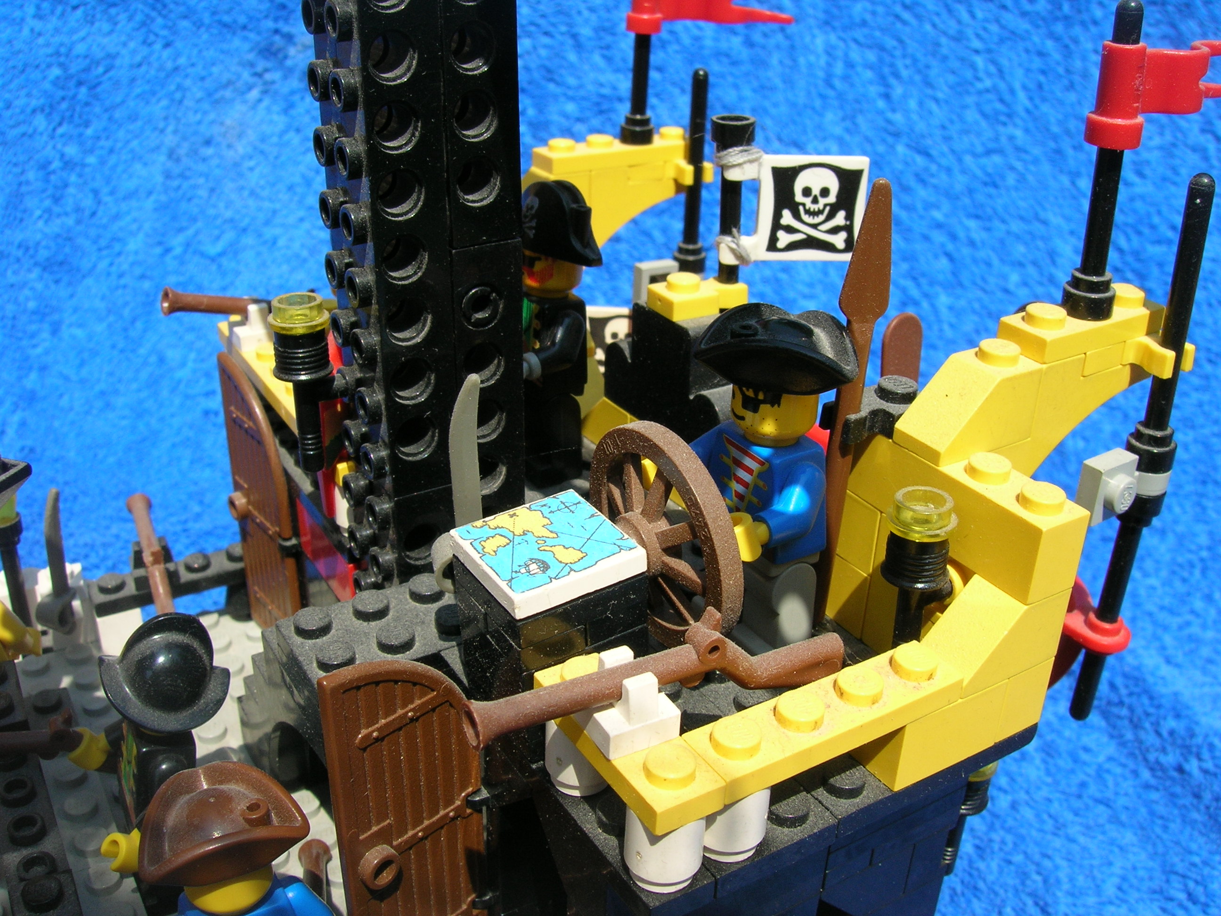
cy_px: 458
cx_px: 610
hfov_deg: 54.0
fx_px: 1199
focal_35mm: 34
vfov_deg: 41.8
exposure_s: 1/332
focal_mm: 5.7
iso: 50
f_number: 4.9
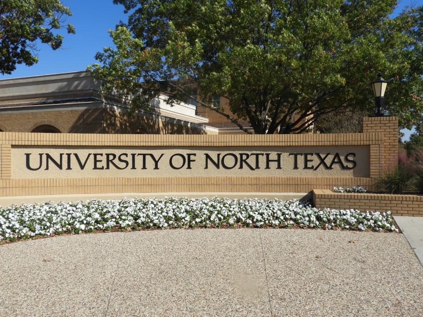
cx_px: 212
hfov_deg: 60.0
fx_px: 367
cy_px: 158
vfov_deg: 46.8
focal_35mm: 30
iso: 100
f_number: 3.5
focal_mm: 5.4
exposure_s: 1/1600
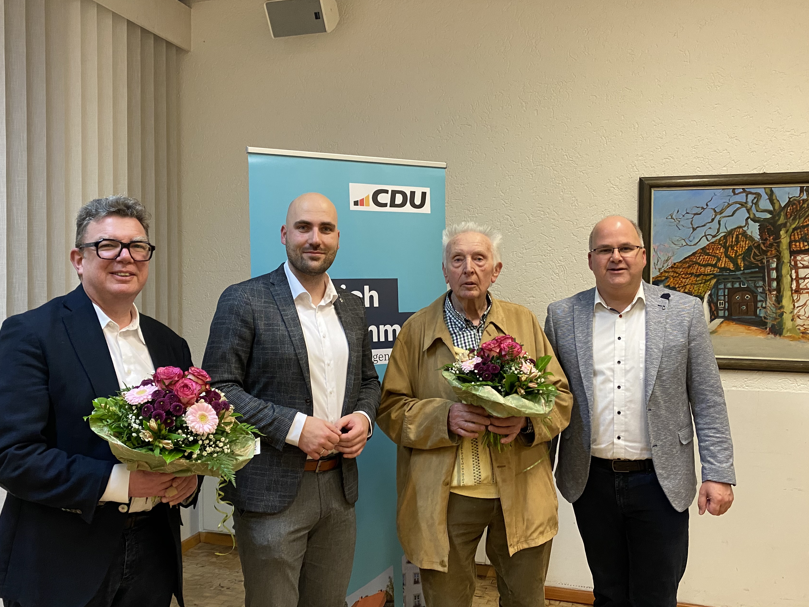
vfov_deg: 45.4
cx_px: 395
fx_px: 724
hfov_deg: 58.3
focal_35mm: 31
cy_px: 293
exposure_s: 1/50
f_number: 1.8
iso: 250
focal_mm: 4.25
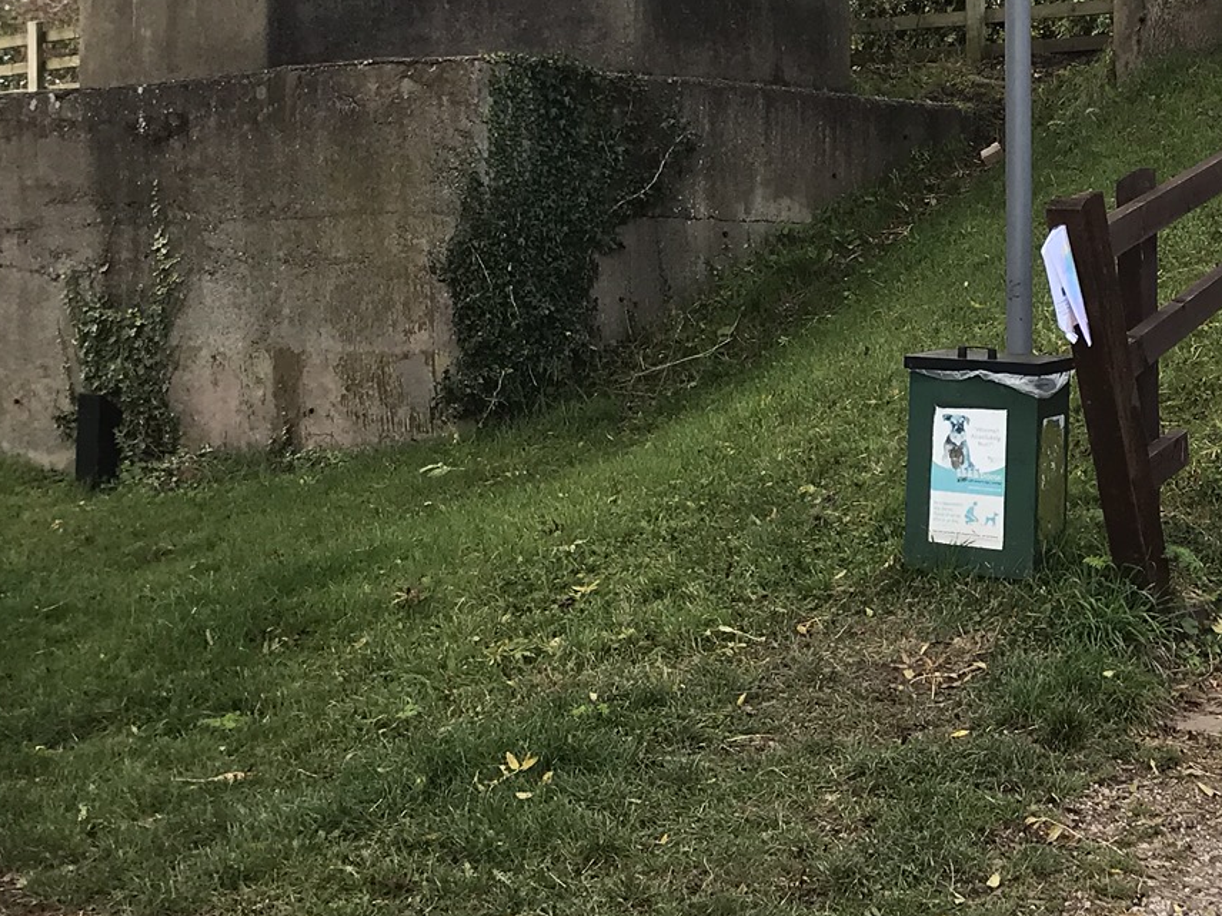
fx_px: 2365
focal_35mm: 67
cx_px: 1012
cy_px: 190
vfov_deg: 21.7
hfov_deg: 28.2
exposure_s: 1/424
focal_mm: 3.99
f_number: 1.8
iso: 20
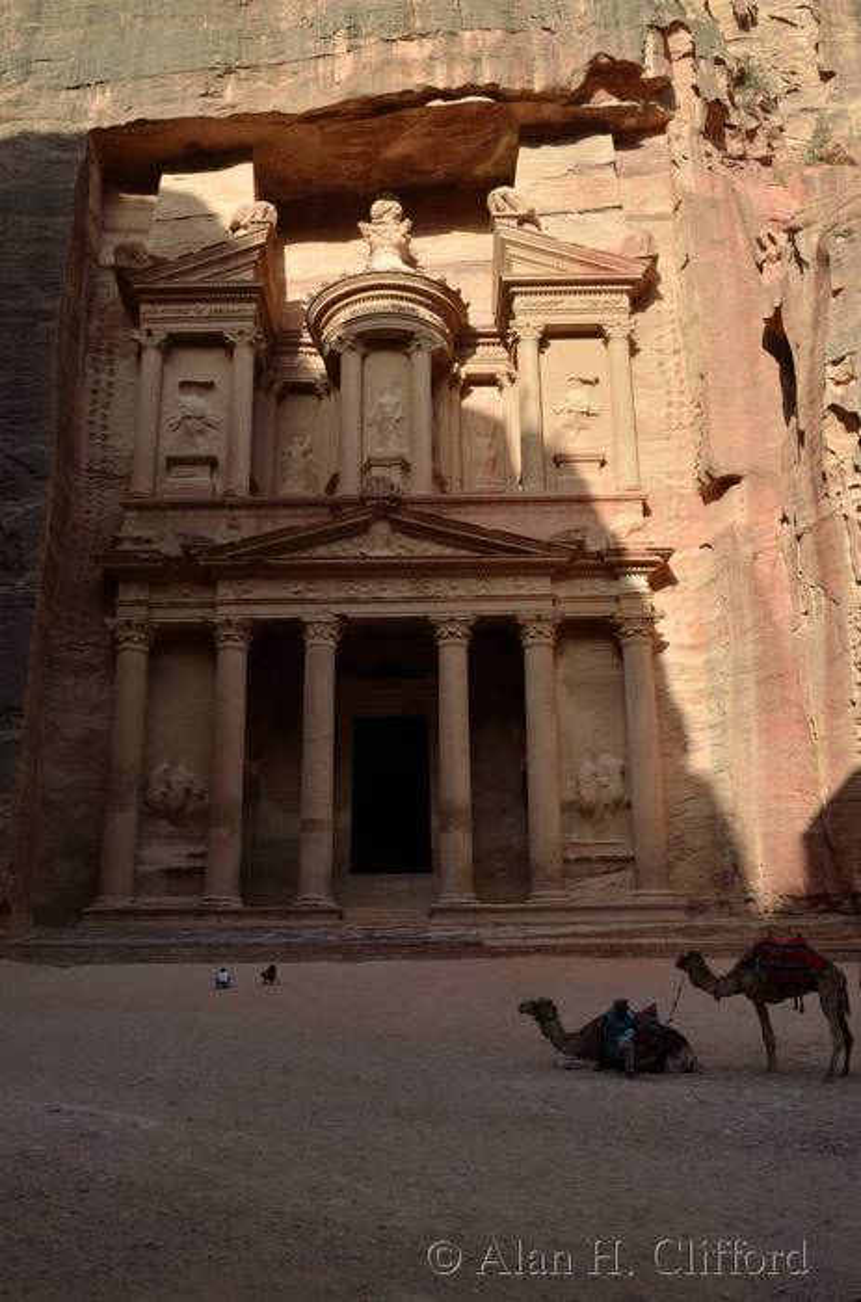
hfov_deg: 47.7
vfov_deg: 67.5
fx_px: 974
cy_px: 651
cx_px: 430
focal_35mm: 27
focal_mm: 18
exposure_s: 1/160
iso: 125
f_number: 10
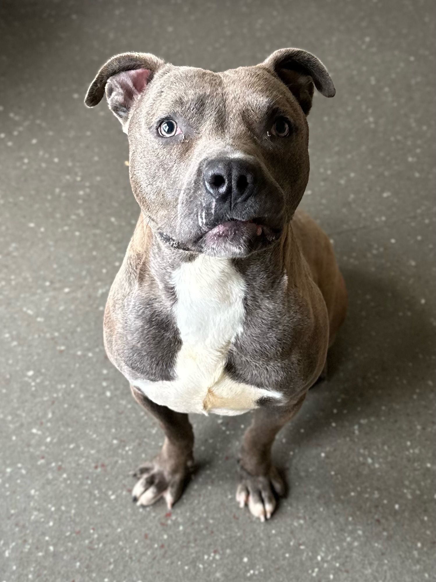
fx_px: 403
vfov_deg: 71.6
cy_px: 291
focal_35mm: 24
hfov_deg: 56.8
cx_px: 218
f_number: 1.78
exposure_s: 1/91
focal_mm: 6.86
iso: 250
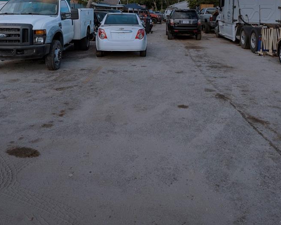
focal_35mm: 32
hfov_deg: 55.7
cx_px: 141
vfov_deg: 41.6
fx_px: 266
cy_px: 17
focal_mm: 14
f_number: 8
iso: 200
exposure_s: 1/125
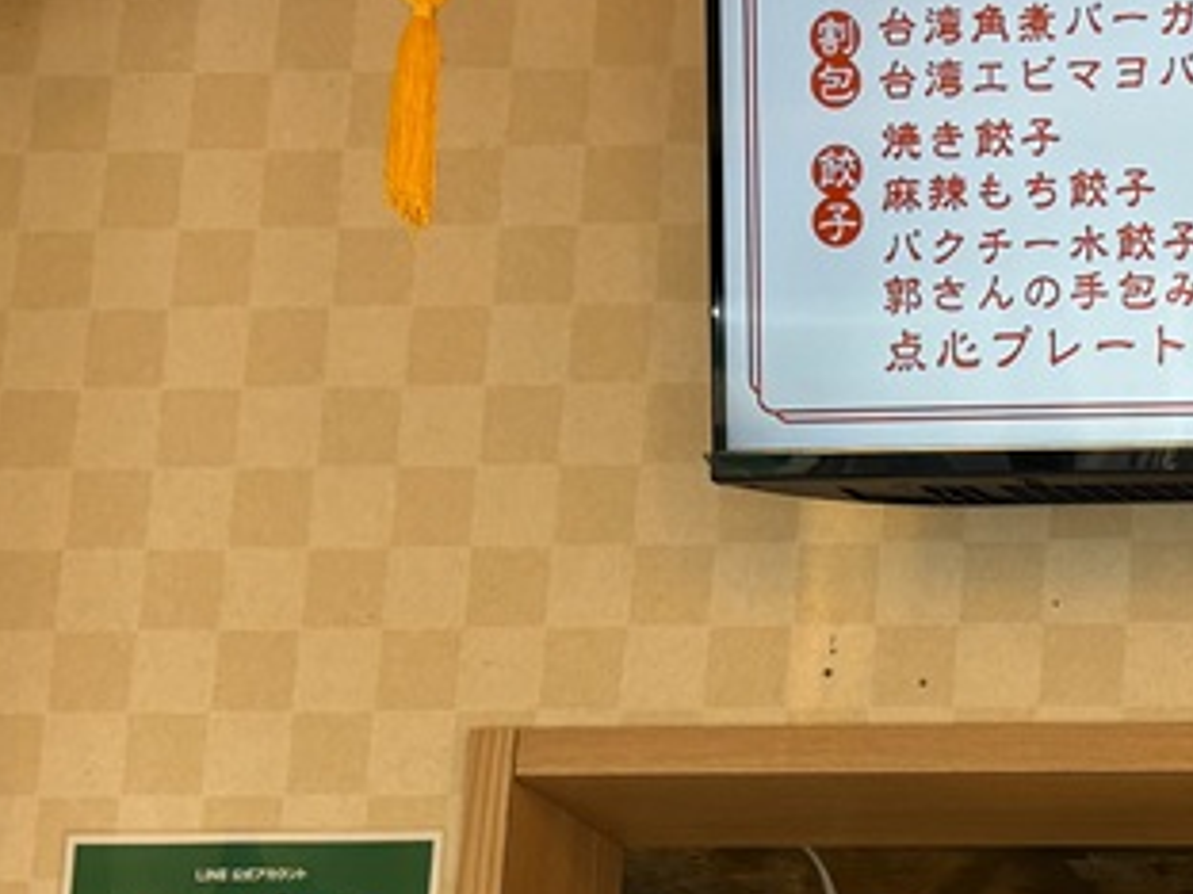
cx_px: 1820
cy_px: 1196
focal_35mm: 100
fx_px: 3446
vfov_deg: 14.1
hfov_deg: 17.5
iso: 64
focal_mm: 5.96
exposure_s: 1/100
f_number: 1.6
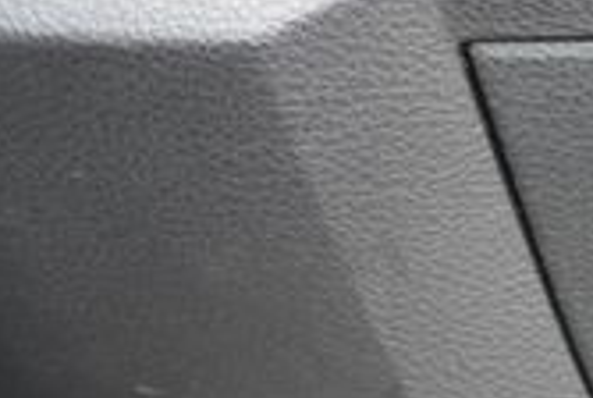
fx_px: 1518
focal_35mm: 92
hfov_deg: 17.3
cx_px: 1119
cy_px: 316
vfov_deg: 14.8
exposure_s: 1/60
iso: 320
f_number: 4
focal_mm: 16
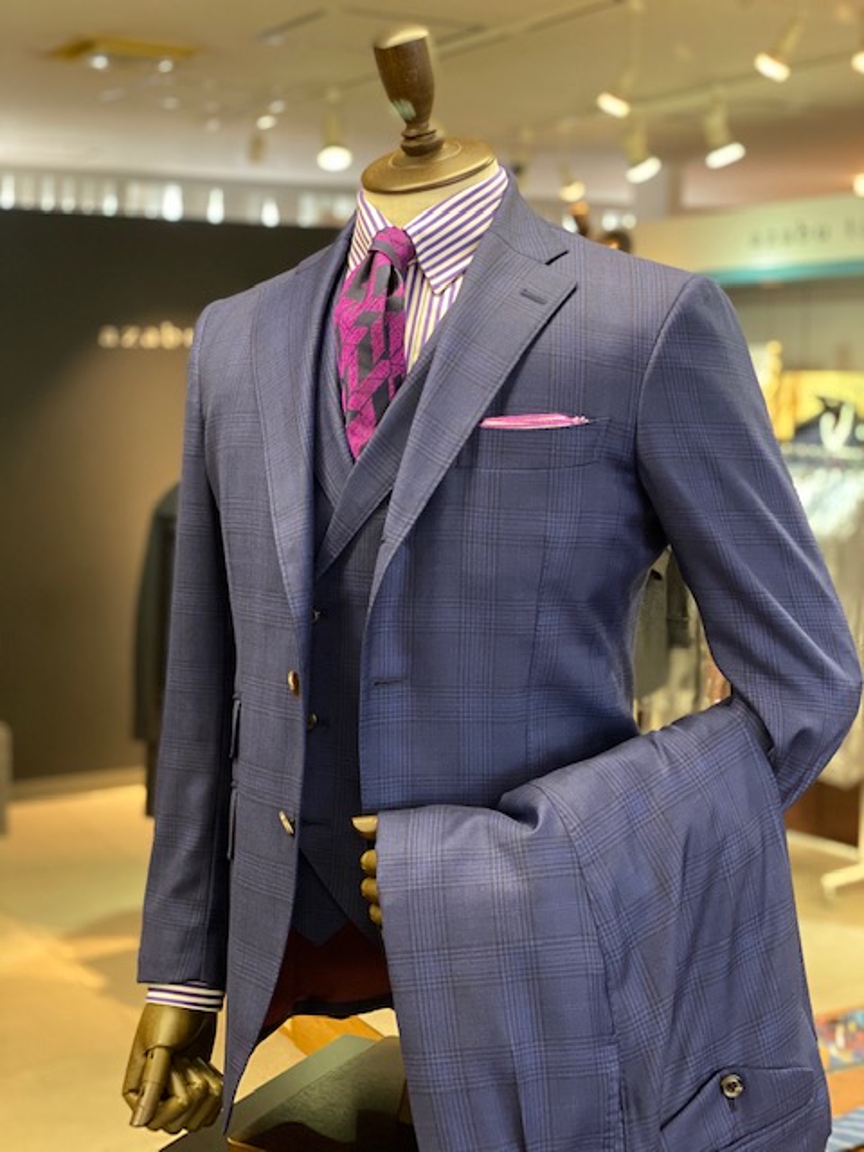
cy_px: 576
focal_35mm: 52
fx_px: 1731
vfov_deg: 36.8
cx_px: 432
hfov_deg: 28.0
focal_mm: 6
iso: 250
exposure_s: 1/40
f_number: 2
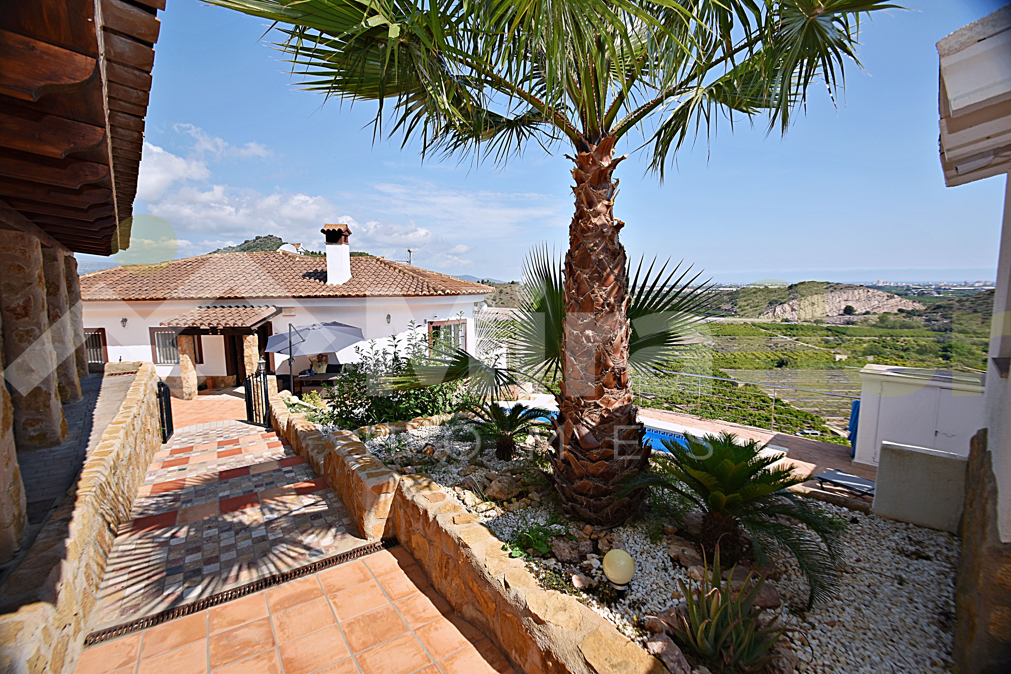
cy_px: 337
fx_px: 421
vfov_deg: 77.3
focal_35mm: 15
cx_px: 506
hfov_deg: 100.4
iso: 100
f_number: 5.6
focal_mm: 10
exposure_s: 1/200
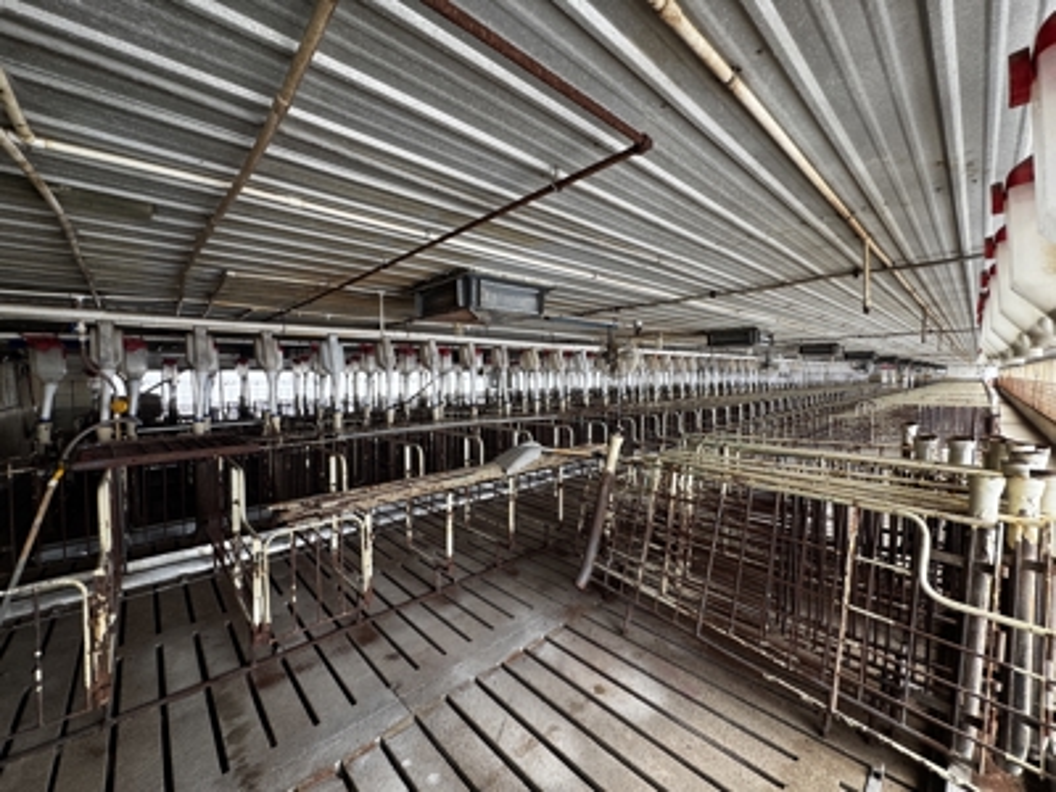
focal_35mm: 14
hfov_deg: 102.1
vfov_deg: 85.7
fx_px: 427
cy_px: 396
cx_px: 528
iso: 80
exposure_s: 1/99
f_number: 2.2
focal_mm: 2.22
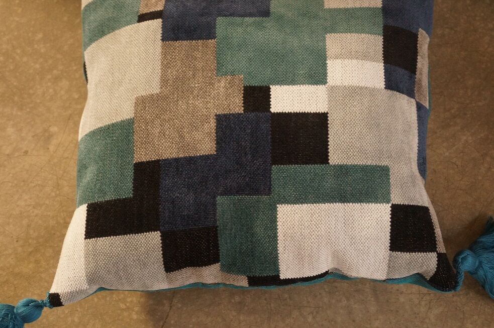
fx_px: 1124
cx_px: 247
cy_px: 164
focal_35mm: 82
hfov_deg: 24.8
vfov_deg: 16.6
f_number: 5.6
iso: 1600
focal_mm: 55
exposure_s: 1/60
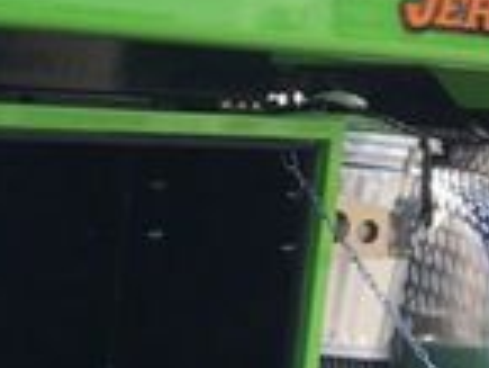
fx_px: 1810
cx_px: -452
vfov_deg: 11.5
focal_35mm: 128
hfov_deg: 13.5
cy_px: 382
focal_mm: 4.15
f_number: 2.2
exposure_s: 1/327
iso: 25
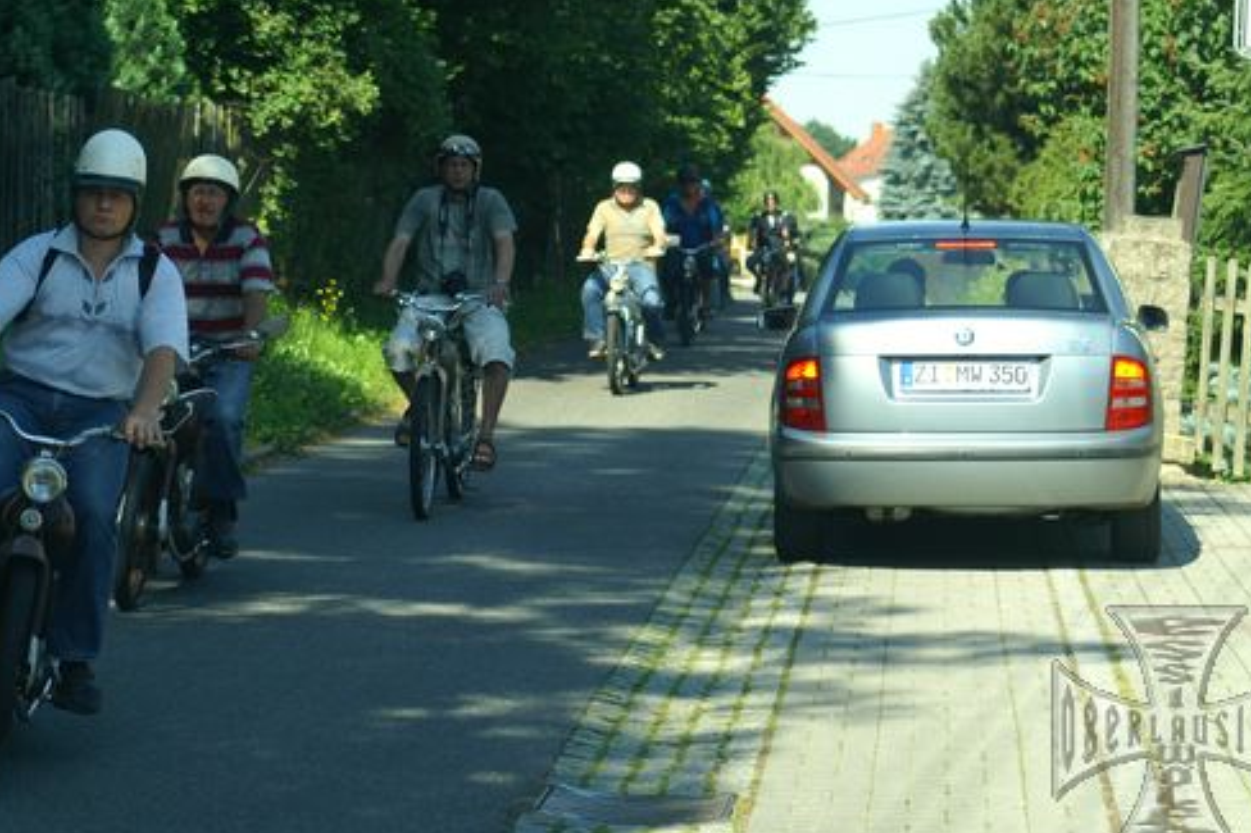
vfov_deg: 11.6
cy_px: 333
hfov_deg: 17.3
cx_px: 505
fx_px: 4099
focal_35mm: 118
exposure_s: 1/1000
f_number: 4
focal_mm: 60
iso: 200
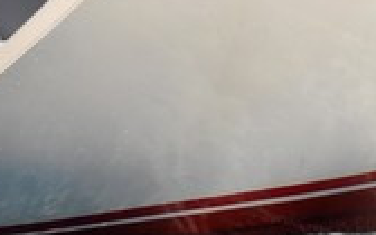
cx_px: 235
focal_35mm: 514
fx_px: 5268
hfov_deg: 4.1
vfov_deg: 2.5
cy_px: -391
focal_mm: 55
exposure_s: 1/320
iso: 100
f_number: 9
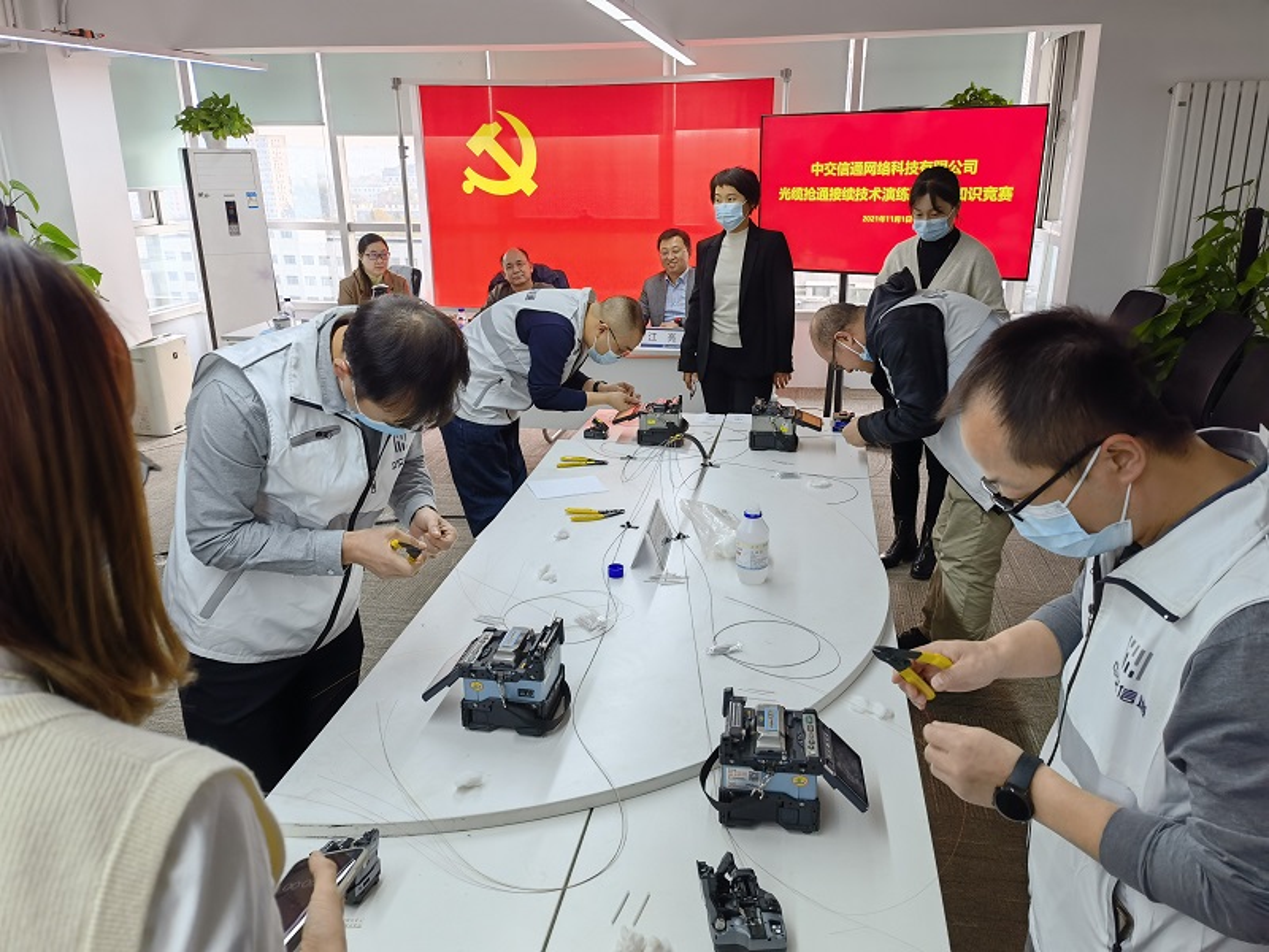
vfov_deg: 51.4
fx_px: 990
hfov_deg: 65.3
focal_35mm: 27
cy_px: 476
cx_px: 634
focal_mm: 6.67
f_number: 1.9
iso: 64
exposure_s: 1/100
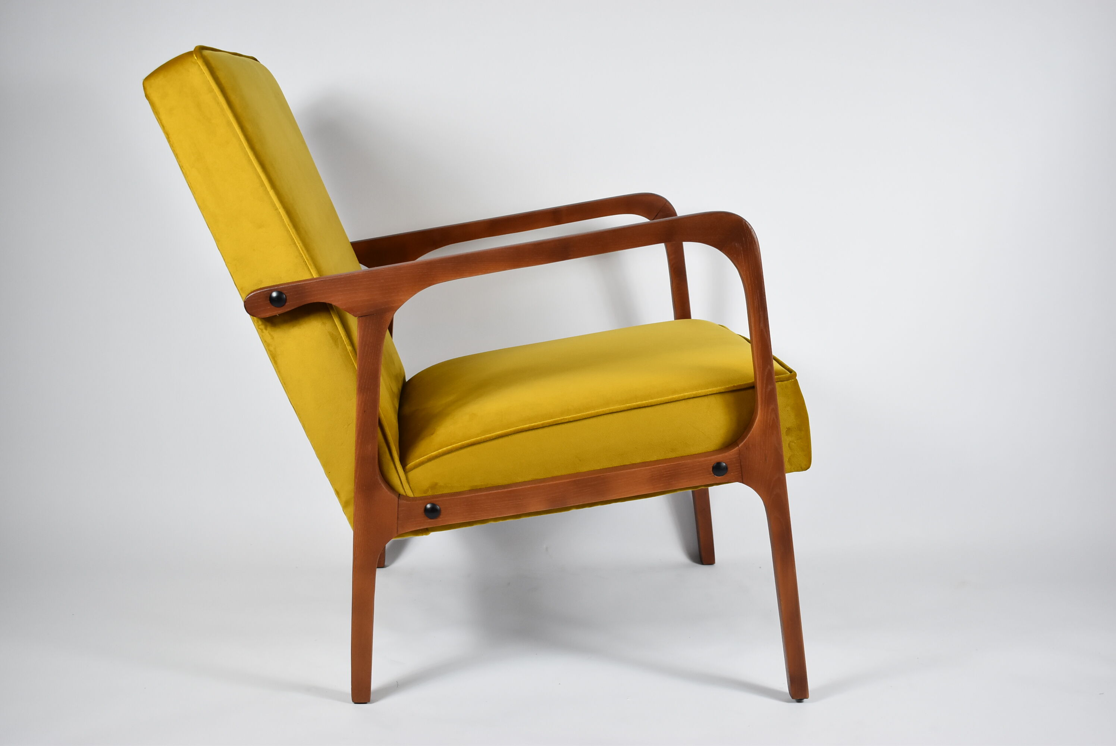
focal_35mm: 44
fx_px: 1350
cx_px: 558
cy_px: 373
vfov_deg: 30.9
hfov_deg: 44.9
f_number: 5
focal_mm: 29
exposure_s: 1/125
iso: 800
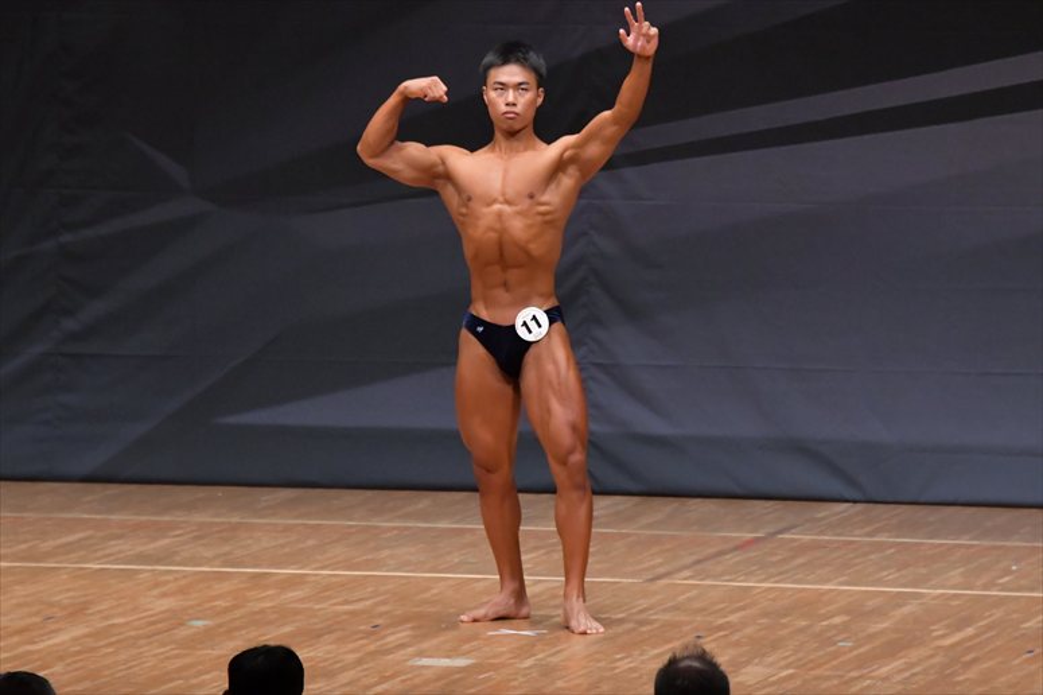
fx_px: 7819
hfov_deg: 7.6
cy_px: 348
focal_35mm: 270
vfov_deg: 5.1
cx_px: 522
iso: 6400
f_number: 5.6
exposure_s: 1/400
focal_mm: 180
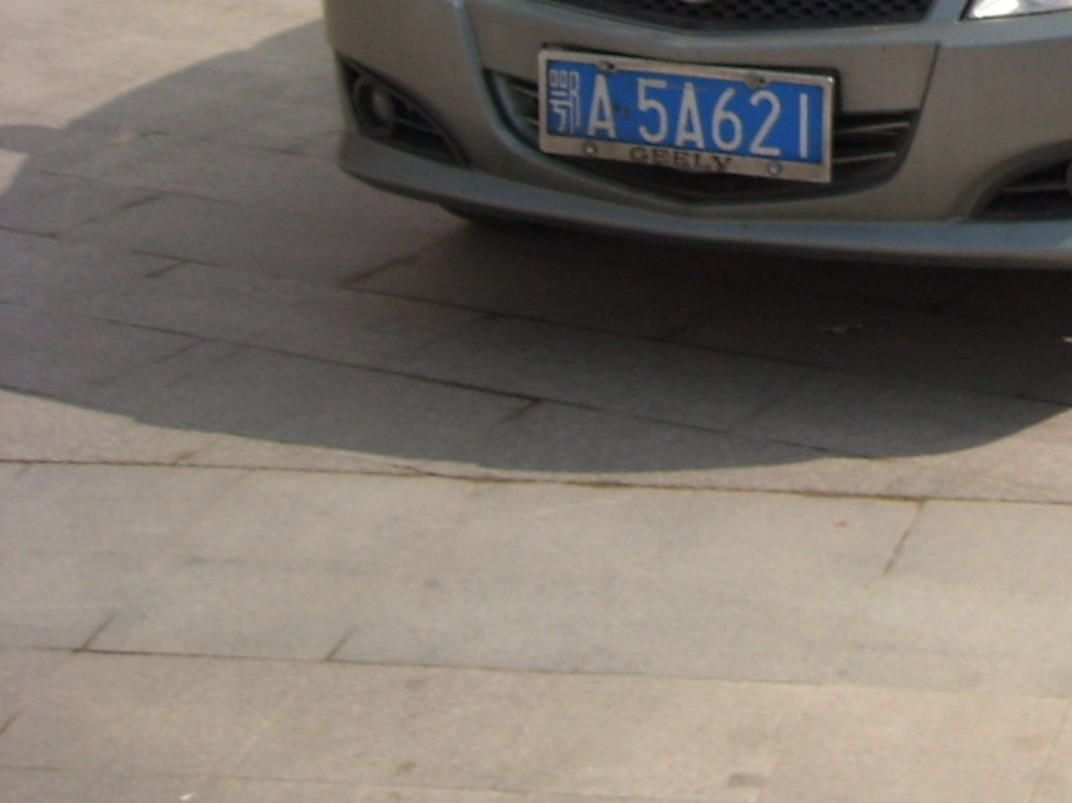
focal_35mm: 101
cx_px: 1531
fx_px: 3127
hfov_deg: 17.7
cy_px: -331
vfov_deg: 13.9
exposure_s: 1/272
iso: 64
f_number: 5.6
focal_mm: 5.7
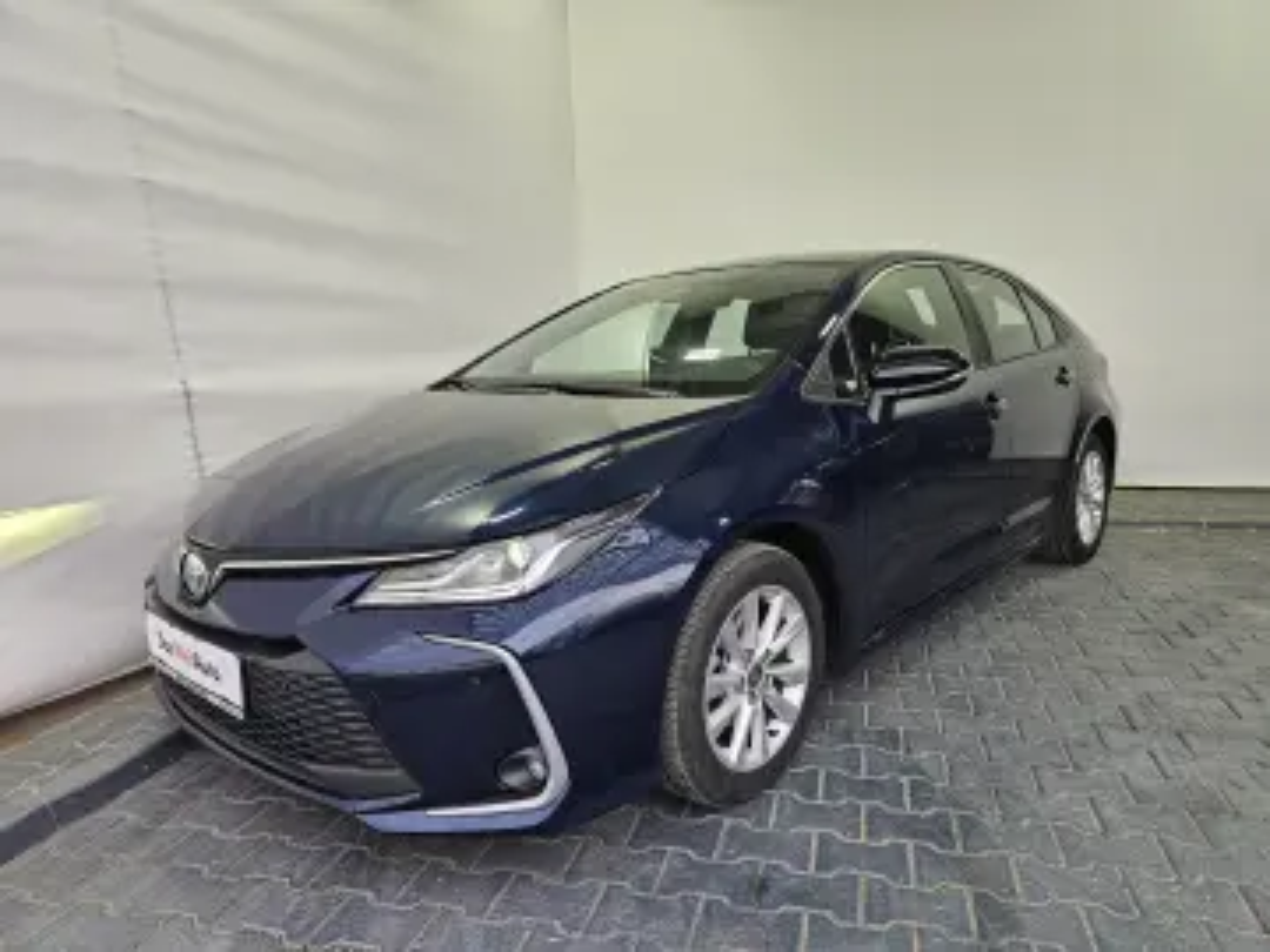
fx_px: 844
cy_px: 476
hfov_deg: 73.9
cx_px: 635
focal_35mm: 23
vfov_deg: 58.9
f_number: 1.7
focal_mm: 6.3
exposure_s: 1/190
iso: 80
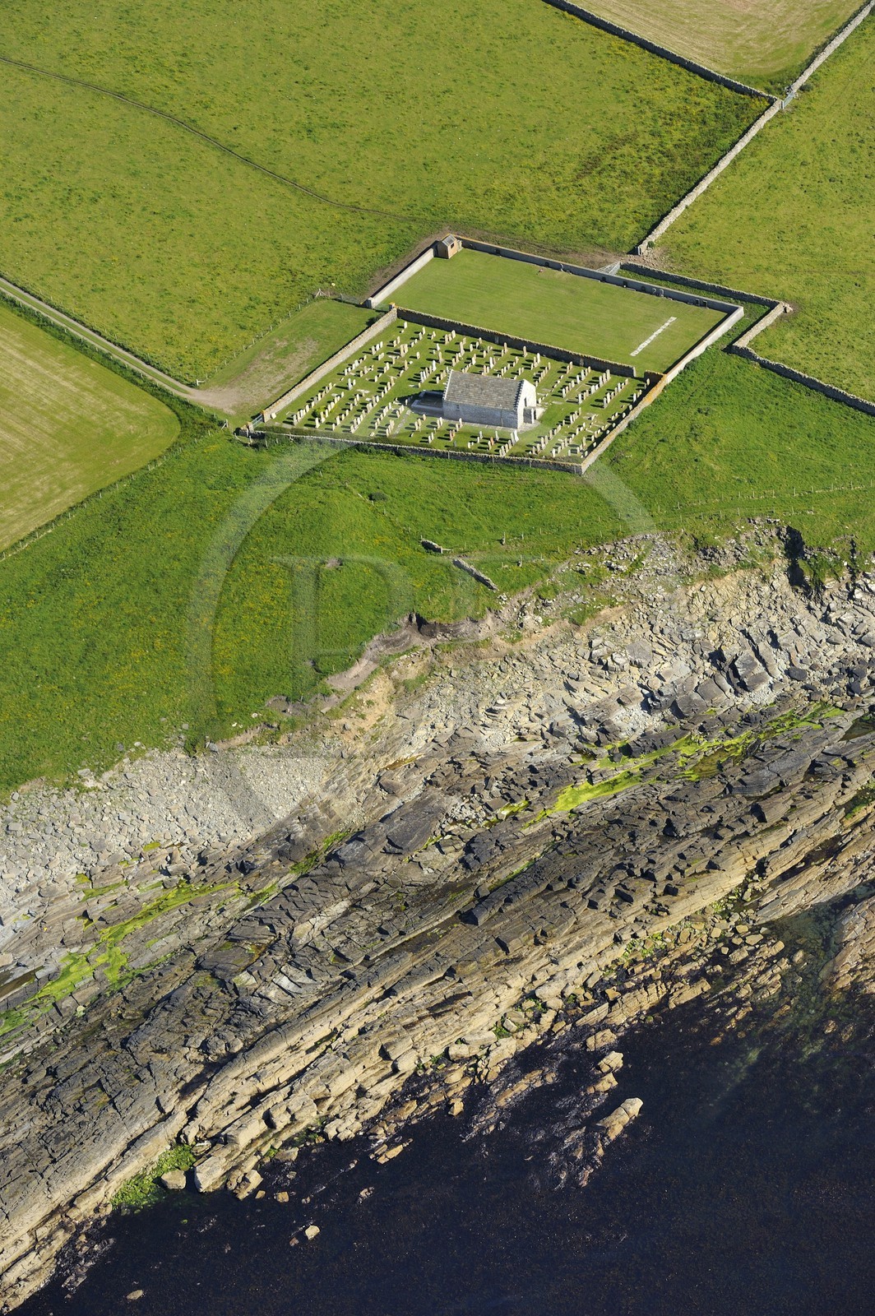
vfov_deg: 17.7
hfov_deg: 11.8
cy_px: 658
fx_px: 4236
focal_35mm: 116
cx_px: 438
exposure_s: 1/800
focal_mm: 116
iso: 400
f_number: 7.1
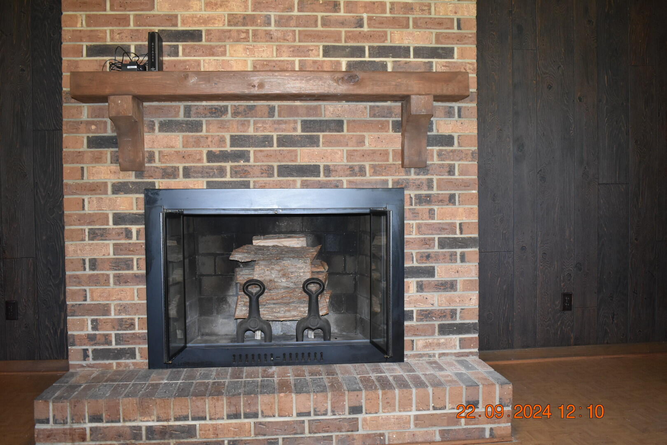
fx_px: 611
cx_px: 334
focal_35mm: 33
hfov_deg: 57.2
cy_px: 222
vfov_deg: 40.0
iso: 1600
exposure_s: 1/80
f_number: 3.8
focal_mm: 22
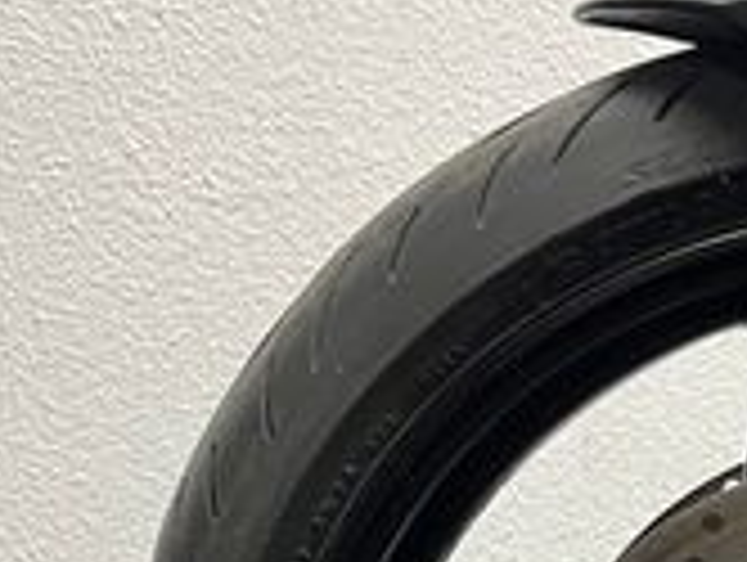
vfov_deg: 14.1
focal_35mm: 100
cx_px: 846
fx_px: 2161
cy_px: 769
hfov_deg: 18.8
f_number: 1.6
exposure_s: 1/50
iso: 160
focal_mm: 5.1
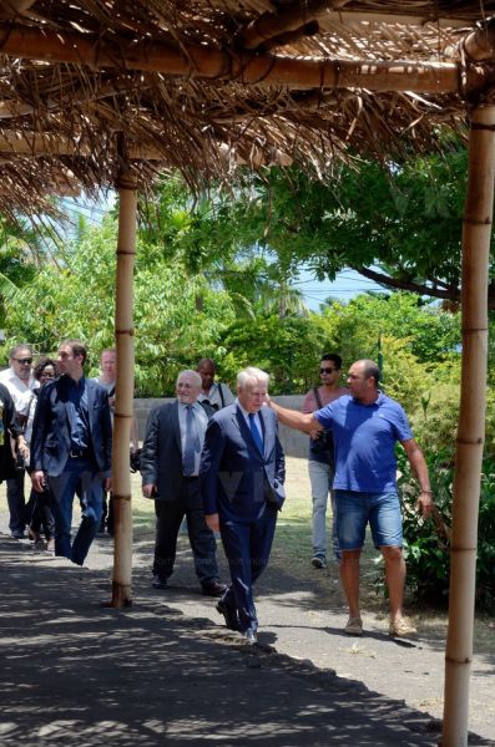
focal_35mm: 105
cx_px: 248
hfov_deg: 13.0
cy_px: 374
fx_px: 2177
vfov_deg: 19.5
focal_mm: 70
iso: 200
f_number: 8
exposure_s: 1/320
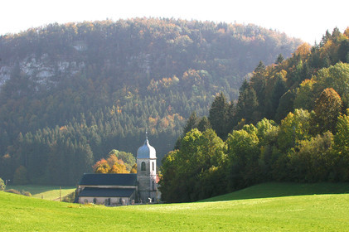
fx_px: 1090
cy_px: 116
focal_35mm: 112
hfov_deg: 18.2
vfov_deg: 12.2
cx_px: 174
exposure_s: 1/200
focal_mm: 75
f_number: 8
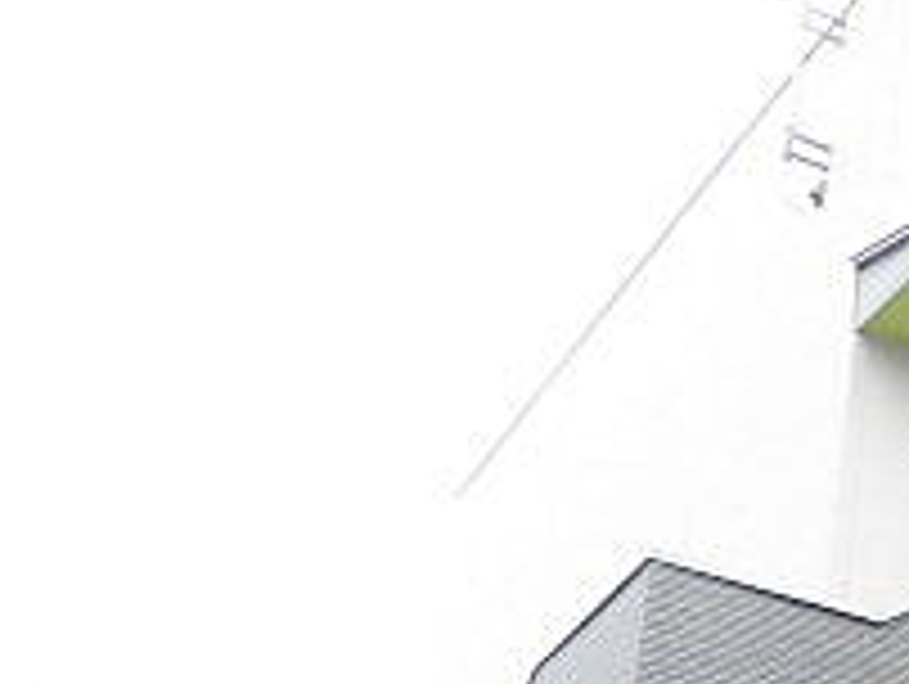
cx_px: 1296
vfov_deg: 18.1
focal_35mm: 76
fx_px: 1998
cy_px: 900
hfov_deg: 22.0
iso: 100
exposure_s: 1/125
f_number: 3.1
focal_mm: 4.3
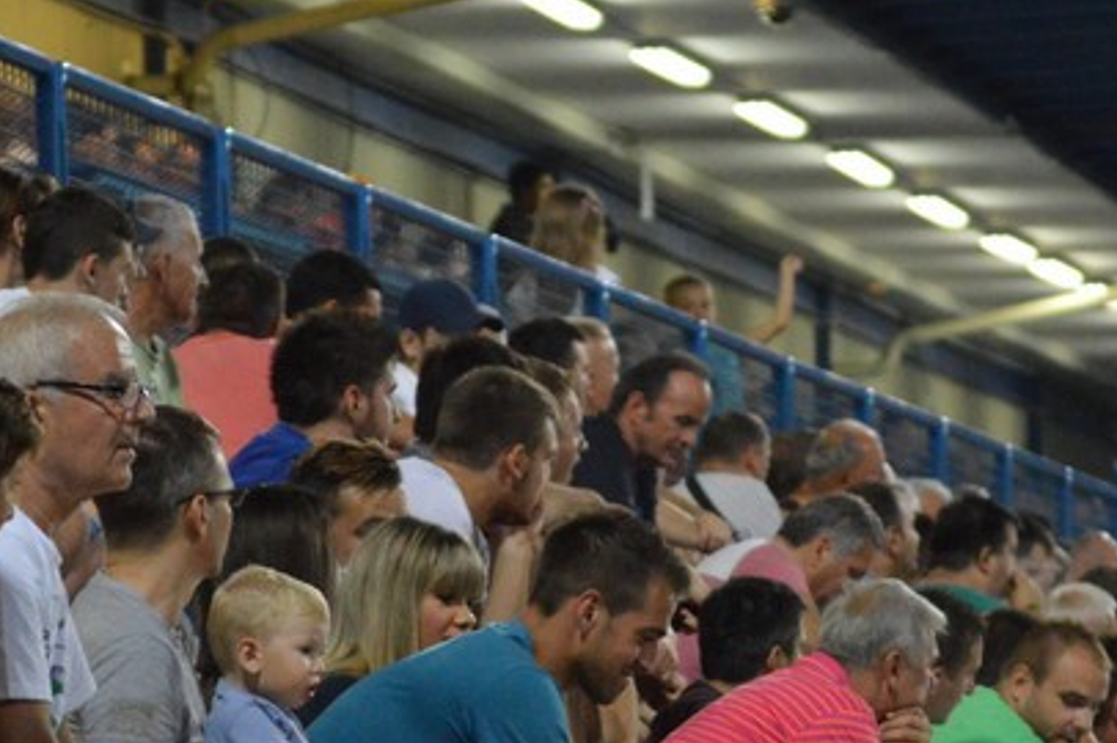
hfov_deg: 5.2
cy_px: 666
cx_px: 473
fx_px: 12370
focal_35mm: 399
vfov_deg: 3.4
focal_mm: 120
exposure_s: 1/250
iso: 3200
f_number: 5.6
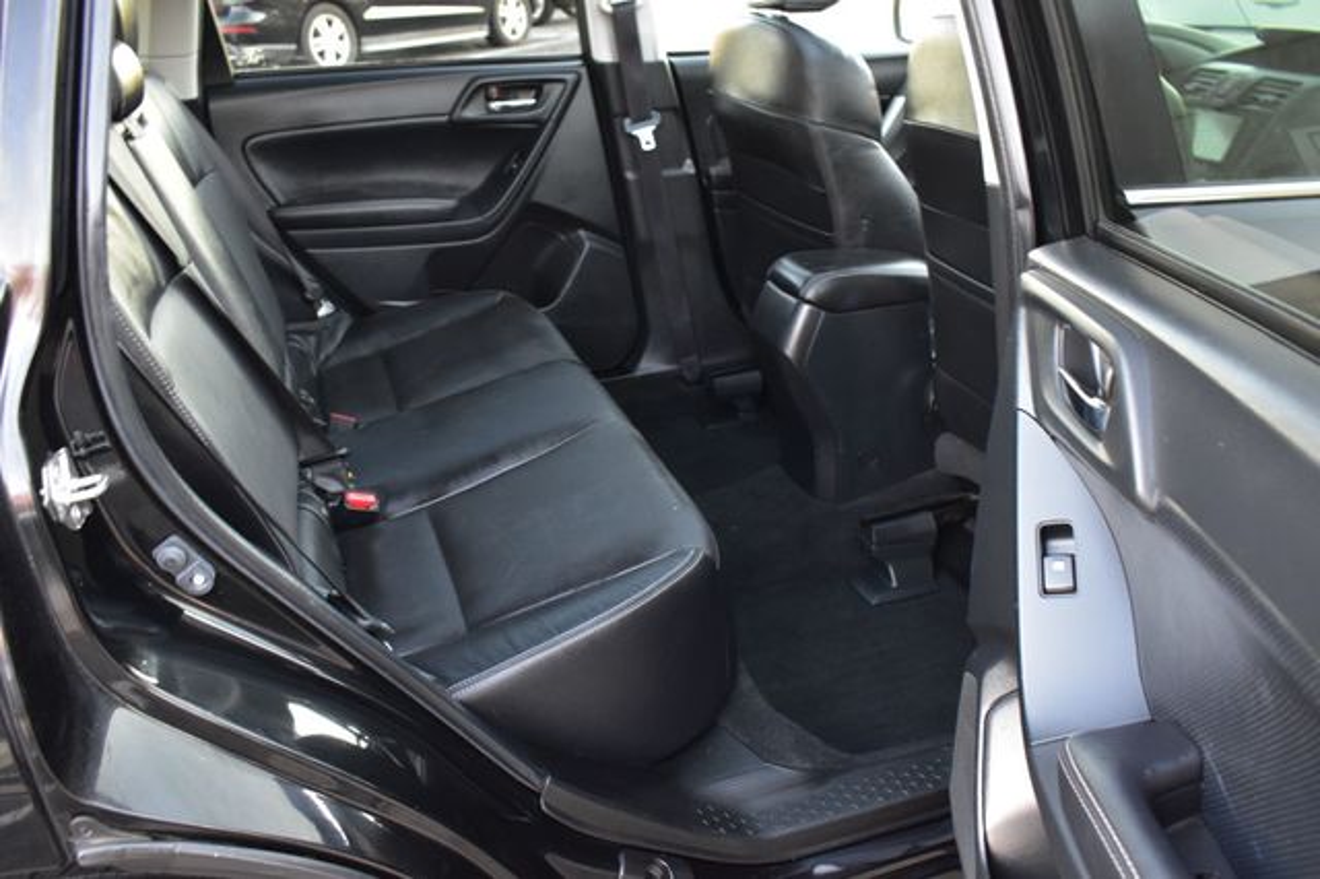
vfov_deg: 43.6
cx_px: 660
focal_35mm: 30
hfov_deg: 62.0
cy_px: 440
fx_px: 1099
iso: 1600
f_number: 6.3
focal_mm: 20
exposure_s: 1/15
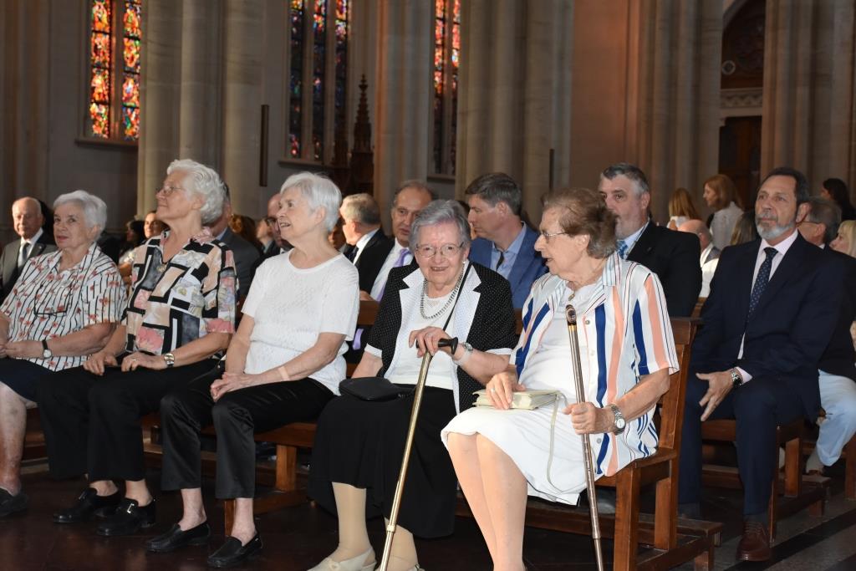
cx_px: 428
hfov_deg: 37.8
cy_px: 286
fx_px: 1248
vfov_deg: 25.8
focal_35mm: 52
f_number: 5.6
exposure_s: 1/60
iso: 1250
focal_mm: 35
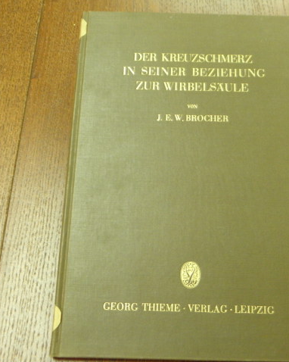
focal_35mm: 51
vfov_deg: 36.7
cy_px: 181
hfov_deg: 29.5
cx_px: 183
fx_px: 546
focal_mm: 7.1
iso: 400
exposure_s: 1/6
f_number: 3.8
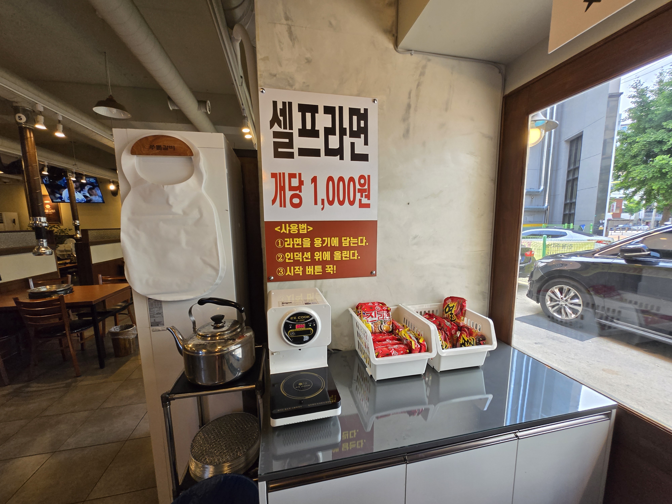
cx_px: 336
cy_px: 252
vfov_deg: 89.9
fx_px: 252
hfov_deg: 106.2
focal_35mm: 13
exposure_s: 1/60
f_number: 2.2
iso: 50
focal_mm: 1.7
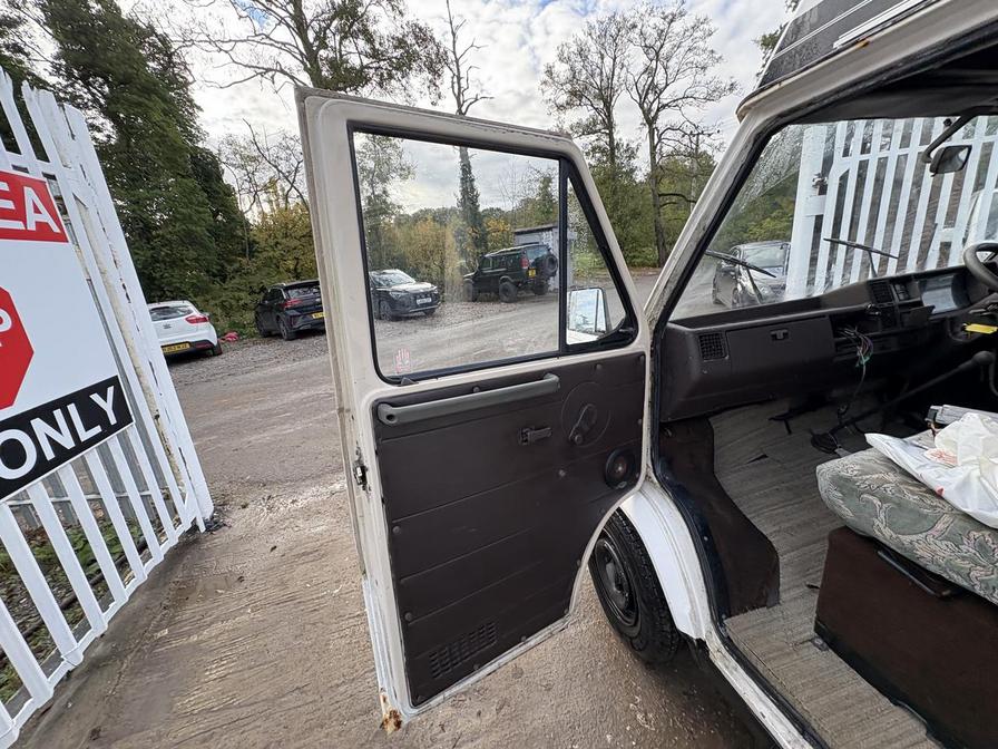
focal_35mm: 14
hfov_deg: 102.1
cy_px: 374
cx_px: 499
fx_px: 404
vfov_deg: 85.7
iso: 64
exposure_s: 1/190
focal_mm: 2.22
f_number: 2.2
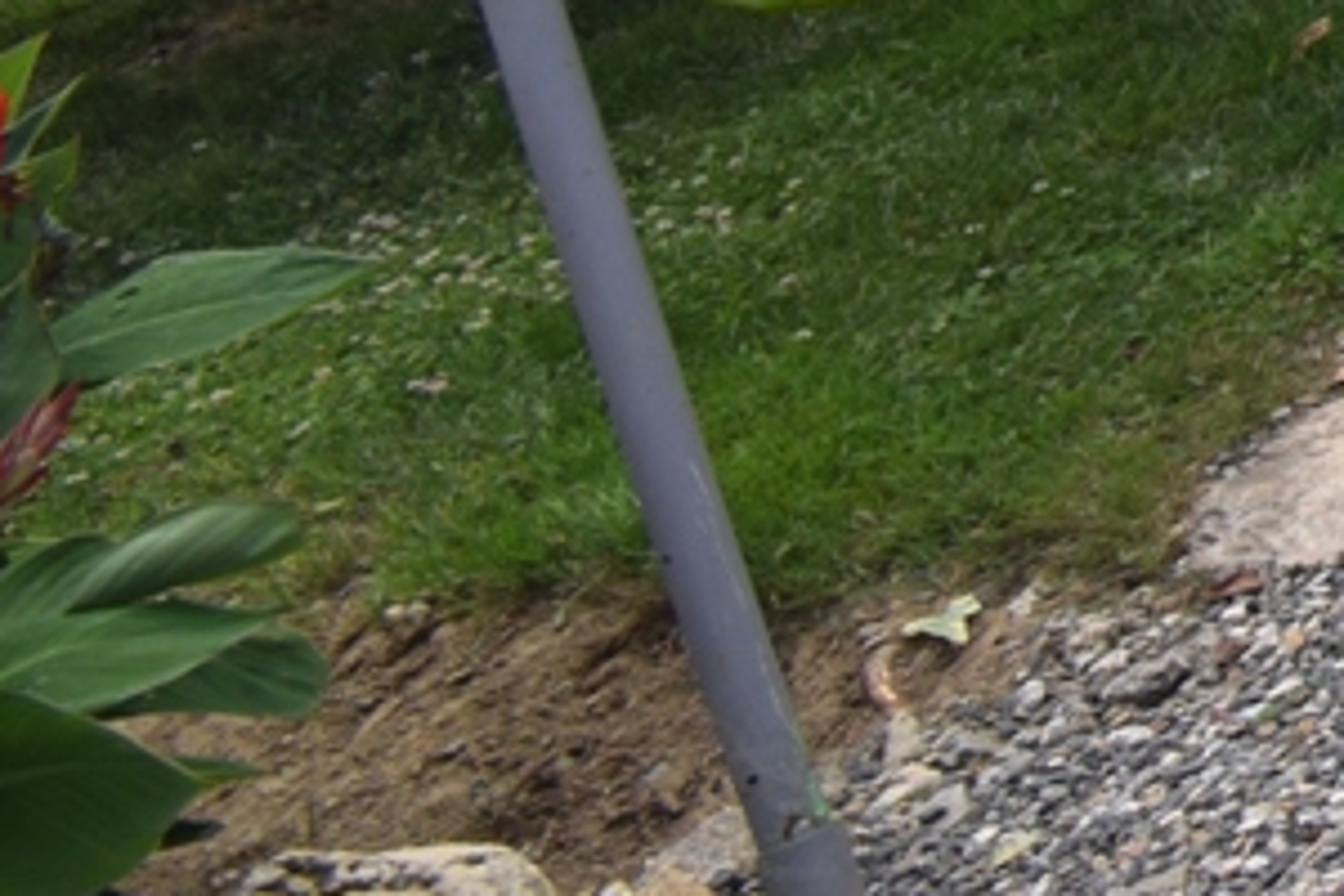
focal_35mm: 75
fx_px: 2800
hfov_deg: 14.6
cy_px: -936
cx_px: 3320
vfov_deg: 14.7
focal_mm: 10
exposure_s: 1/200
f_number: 8
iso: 100
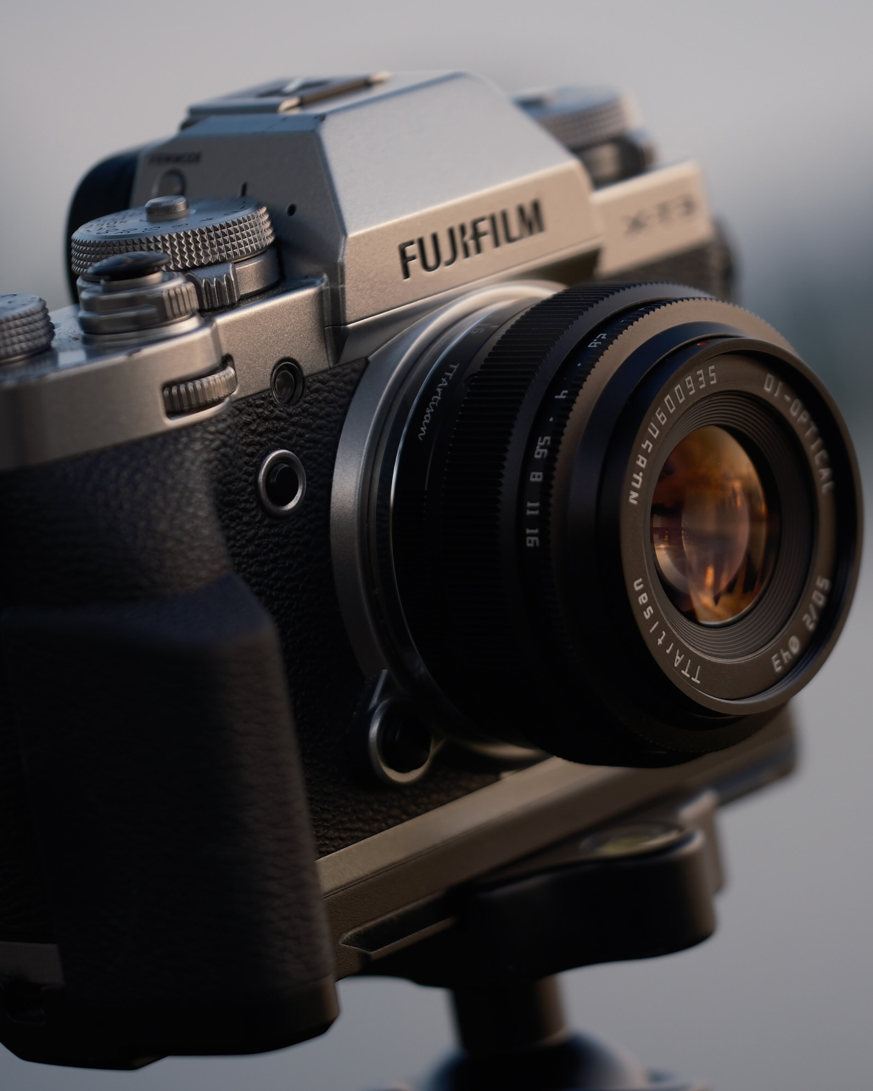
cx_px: 559
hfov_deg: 9.1
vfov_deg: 11.3
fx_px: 5490
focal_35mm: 170
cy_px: 542
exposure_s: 1/105
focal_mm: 80
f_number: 2.8
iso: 160
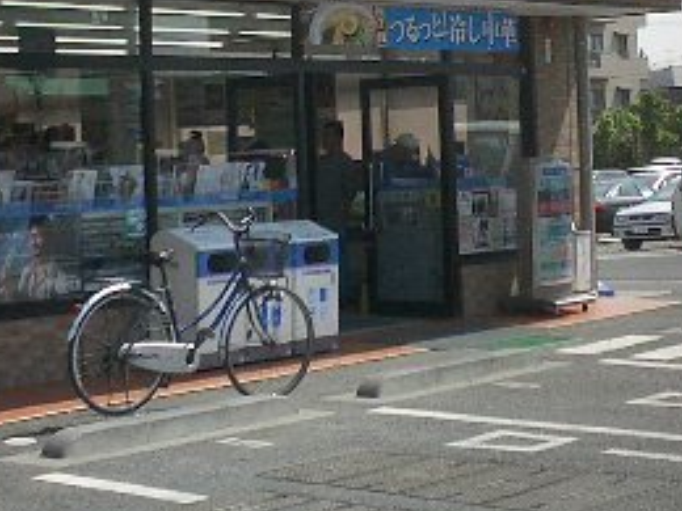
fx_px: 1793
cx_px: 257
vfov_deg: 16.0
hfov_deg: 21.5
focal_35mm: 91
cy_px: 45
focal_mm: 5.6
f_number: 3.5
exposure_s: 1/1000
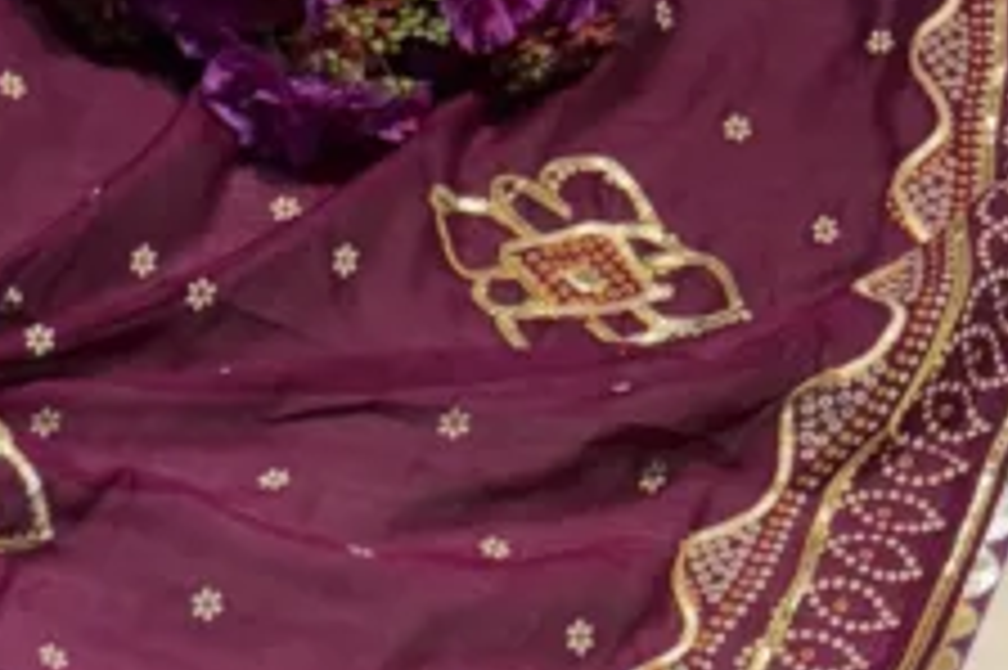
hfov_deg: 17.3
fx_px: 3050
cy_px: 1630
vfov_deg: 10.7
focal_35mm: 109
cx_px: -418
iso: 64
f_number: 1.6
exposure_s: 1/100
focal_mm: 5.96
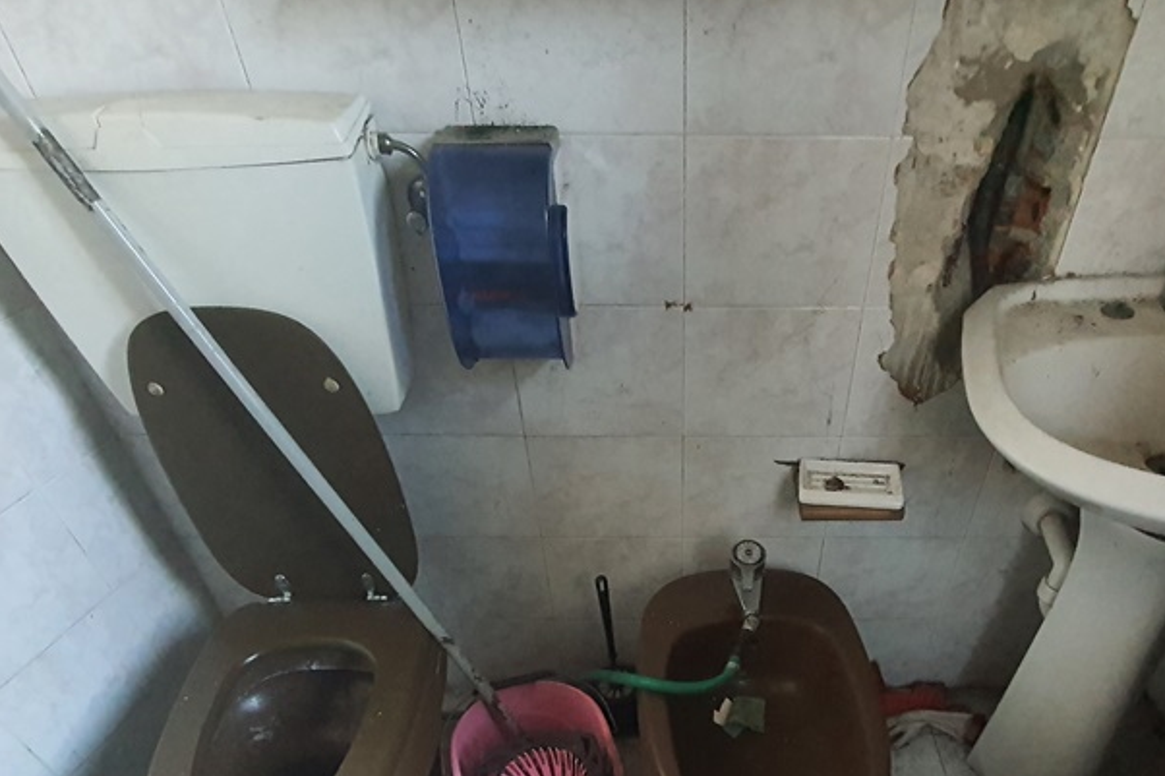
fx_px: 744
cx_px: 693
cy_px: 689
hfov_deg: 75.4
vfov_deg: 49.5
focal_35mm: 23
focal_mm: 1.8
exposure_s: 1/14
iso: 640
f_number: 2.2
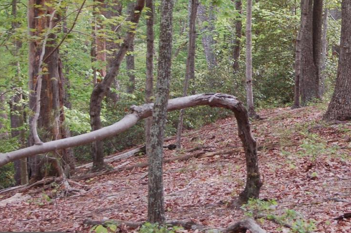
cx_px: 336
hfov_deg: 16.3
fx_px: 1207
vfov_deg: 11.0
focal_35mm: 124
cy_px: 27
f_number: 5.3
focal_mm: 42
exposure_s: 1/125
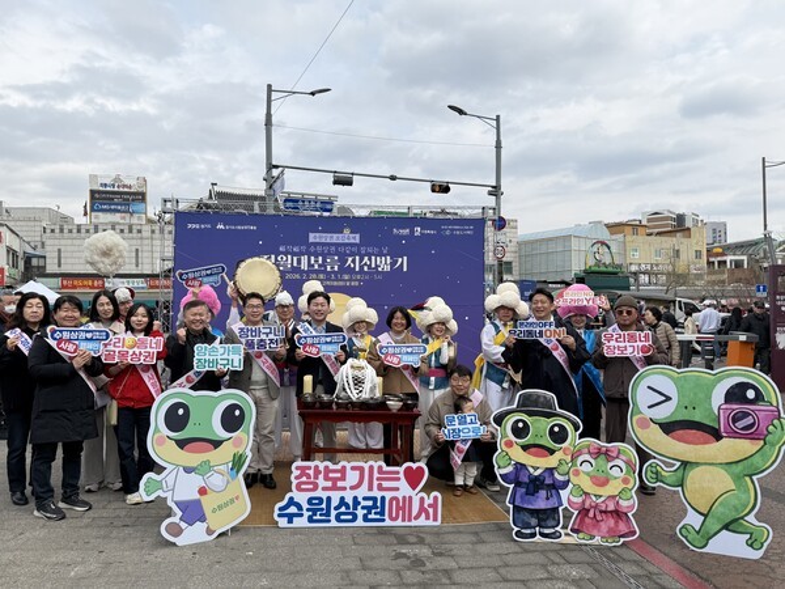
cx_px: 392
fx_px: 544
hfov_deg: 71.6
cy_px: 294
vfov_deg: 56.8
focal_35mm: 24
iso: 80
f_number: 1.78
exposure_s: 1/3953
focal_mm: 6.76
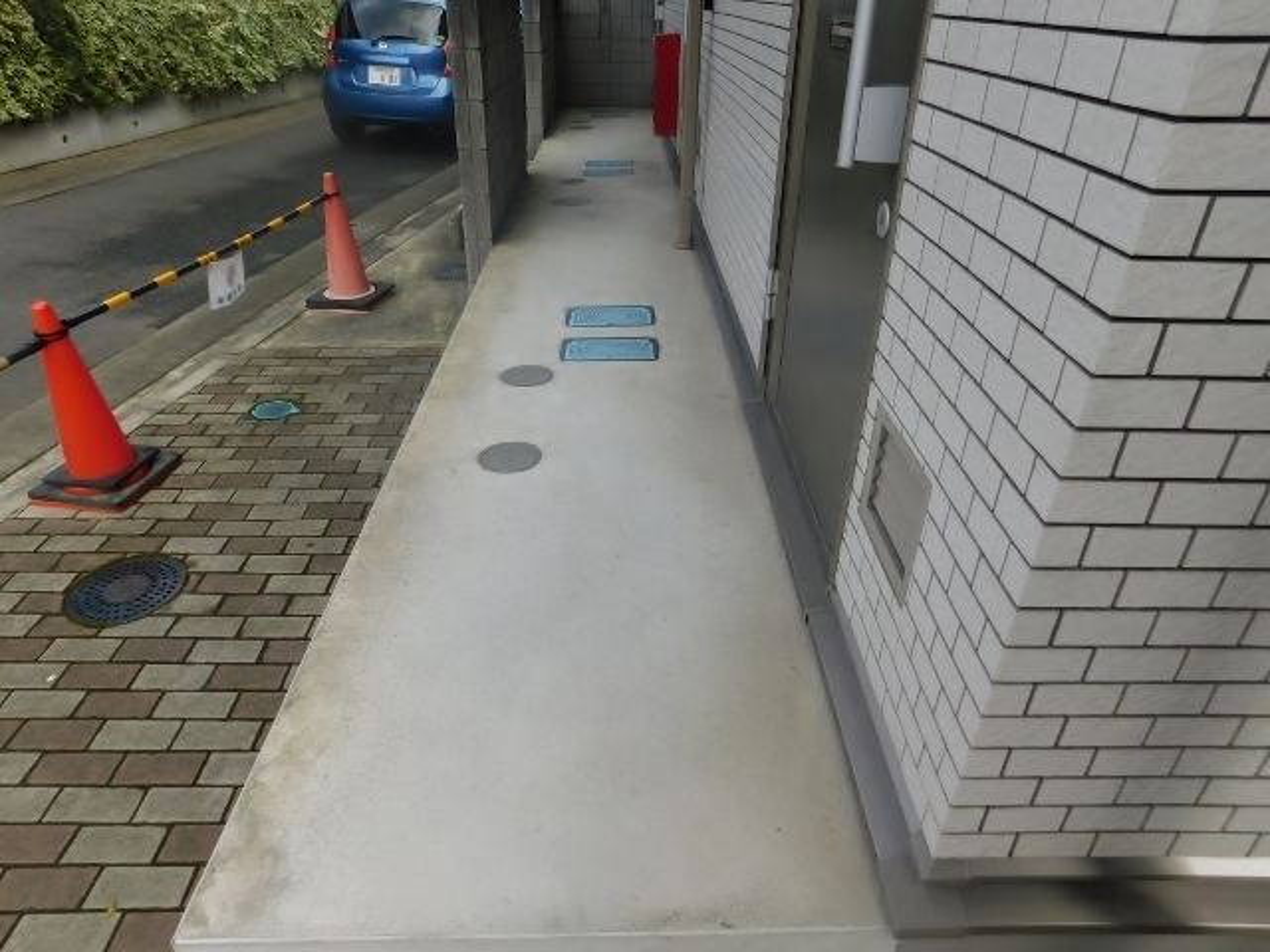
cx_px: 635
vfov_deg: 58.9
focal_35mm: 23
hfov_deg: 73.9
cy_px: 476
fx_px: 844
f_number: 3
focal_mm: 4
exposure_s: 1/500
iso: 125
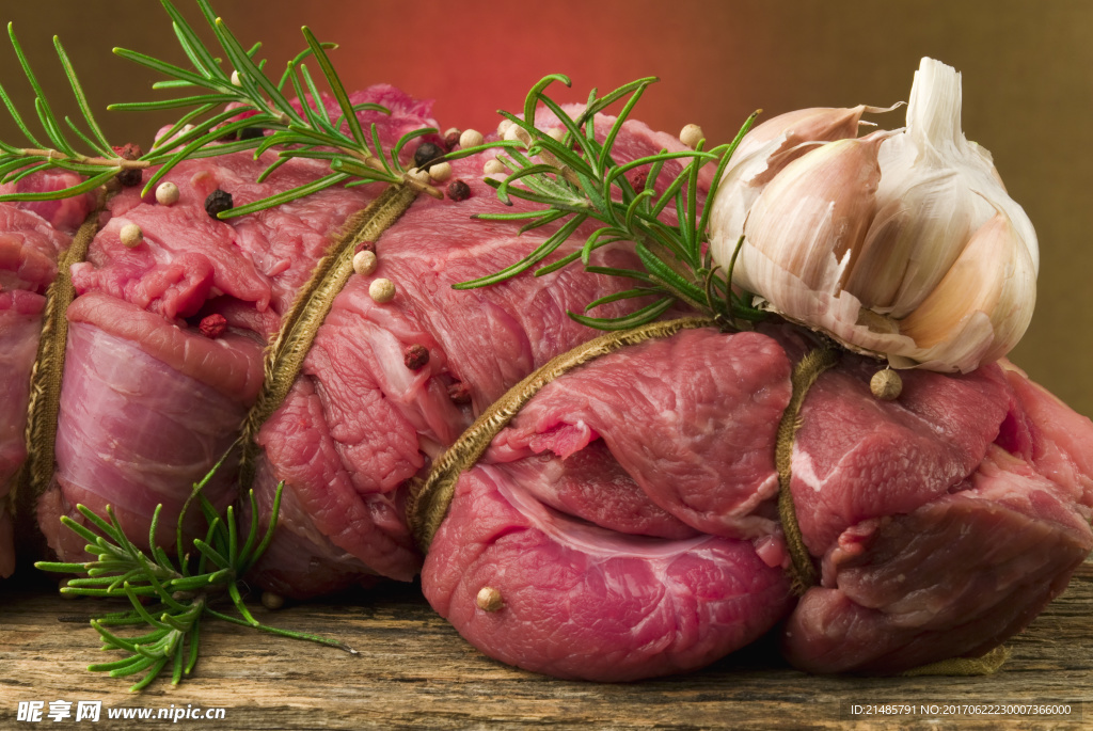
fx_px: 2735
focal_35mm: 90
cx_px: 546
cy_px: 366
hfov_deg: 22.6
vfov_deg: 15.2
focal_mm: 60
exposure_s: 4
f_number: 16
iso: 100
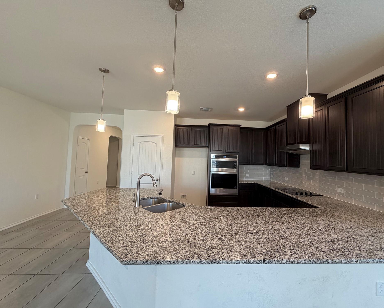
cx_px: 207
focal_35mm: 15
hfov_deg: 96.6
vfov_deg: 84.0
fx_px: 170
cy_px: 152
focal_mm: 2.22
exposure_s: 1/120
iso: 250
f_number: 2.2
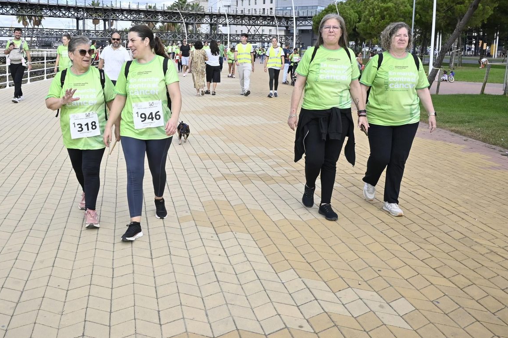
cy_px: 125
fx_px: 560
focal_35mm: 40
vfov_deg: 33.4
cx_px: 182
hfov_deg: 48.2
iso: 320
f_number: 5
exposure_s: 1/1250
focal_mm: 19
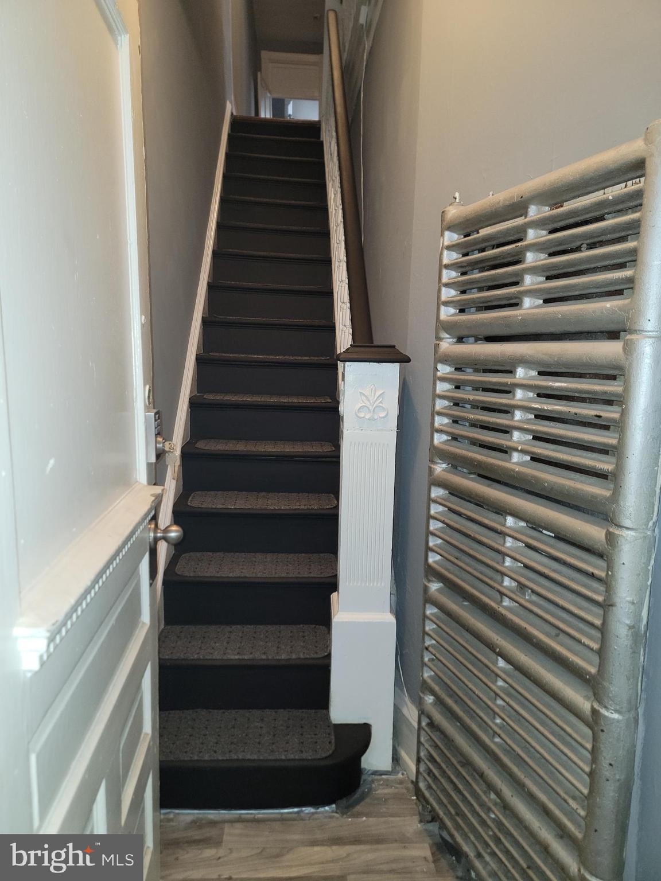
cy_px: 440
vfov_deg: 71.6
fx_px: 611
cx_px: 330
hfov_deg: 56.8
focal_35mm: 24
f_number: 1.8
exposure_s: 1/17.8
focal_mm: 6.7
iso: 125
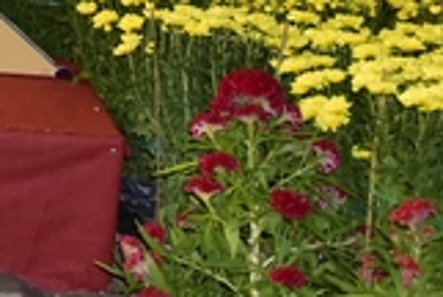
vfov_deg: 11.1
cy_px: -96
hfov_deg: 14.7
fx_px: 1492
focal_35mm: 121
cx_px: -366
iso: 1600
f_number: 4
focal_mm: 30
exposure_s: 1/40
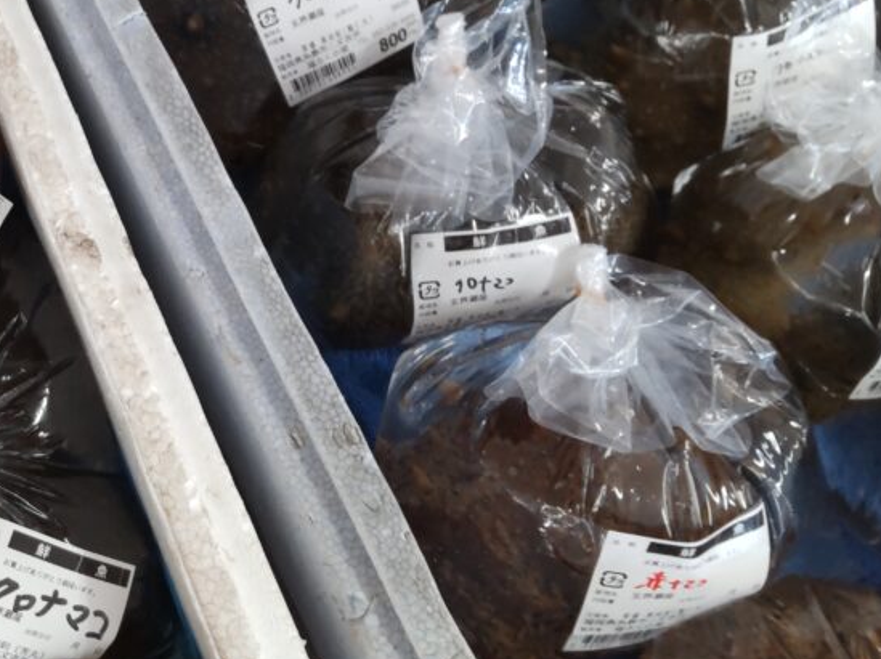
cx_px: 119
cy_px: 207
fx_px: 1068
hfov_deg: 41.9
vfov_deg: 33.9
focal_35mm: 42
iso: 182
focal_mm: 3.43
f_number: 2
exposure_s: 1/30
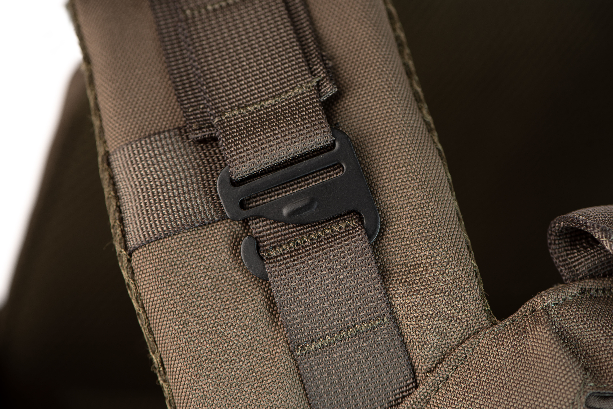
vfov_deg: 13.1
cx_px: 306
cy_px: 204
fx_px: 1789
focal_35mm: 105
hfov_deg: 19.4
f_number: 7.1
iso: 100
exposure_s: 1/200
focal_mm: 105
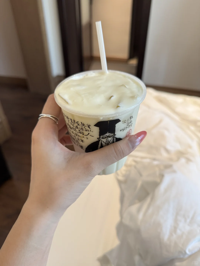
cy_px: 133
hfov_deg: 56.8
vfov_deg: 71.6
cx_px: 100
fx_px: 185
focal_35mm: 24
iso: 200
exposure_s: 1/60
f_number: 1.78
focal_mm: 6.76
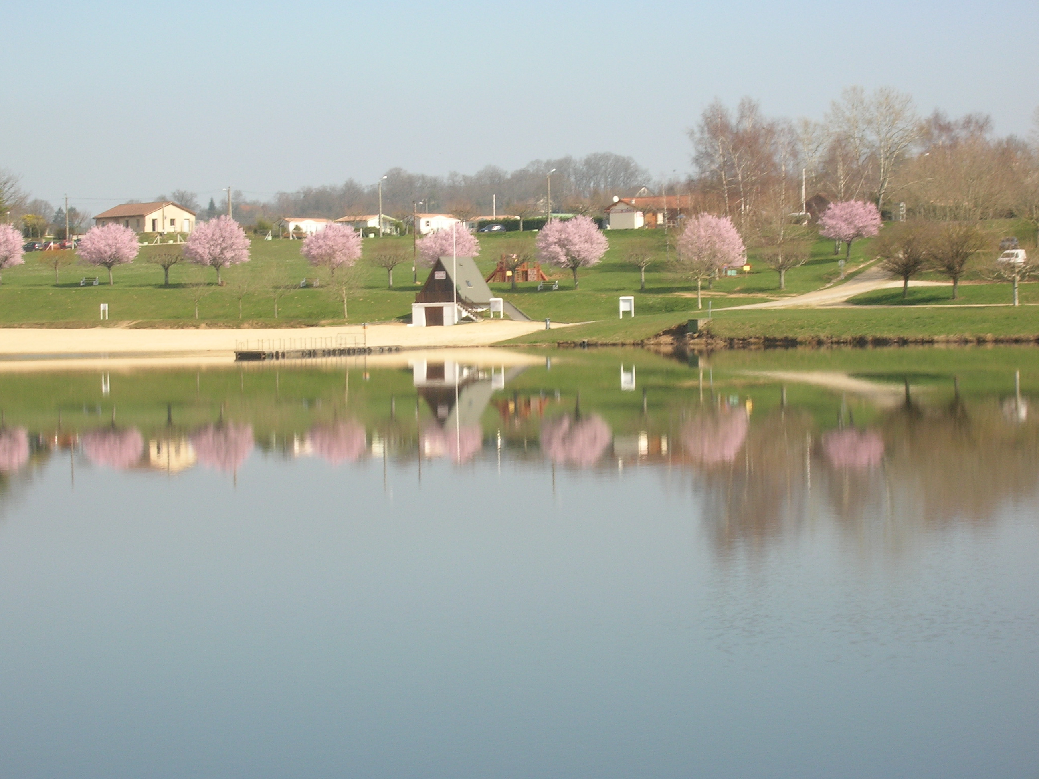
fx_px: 3062
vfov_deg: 14.5
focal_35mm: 102
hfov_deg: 19.3
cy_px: 390
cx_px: 520
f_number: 8.2
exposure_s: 1/87.8
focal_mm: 17.1
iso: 50
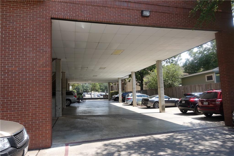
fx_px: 156
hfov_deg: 73.8
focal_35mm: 24
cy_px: 78
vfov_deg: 53.1
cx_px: 117
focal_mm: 8.8
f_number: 4
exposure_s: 1/400
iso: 125
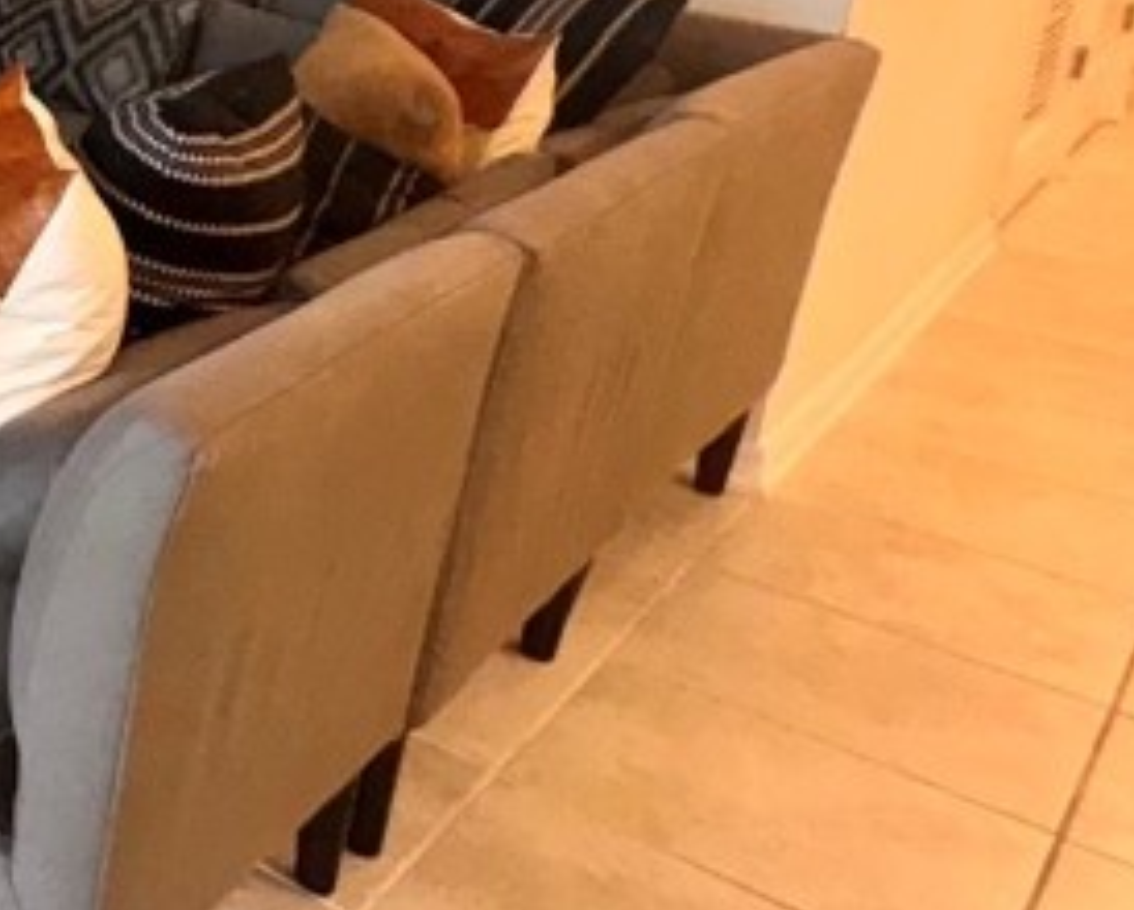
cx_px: -836
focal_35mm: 51
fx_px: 1714
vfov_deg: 27.4
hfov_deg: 23.0
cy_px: -74
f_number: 2.2
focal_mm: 2.22
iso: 200
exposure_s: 1/60
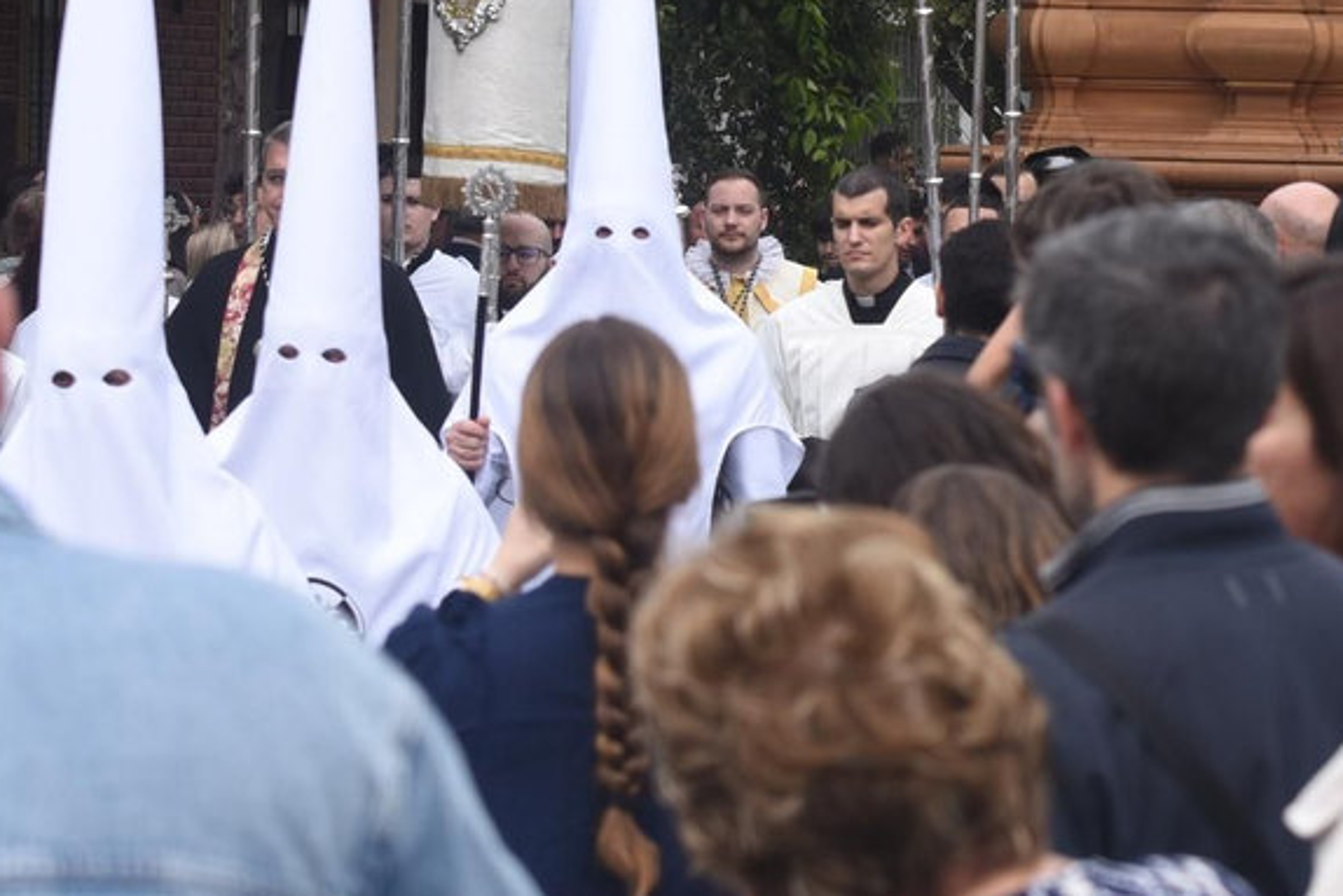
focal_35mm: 195
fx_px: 7276
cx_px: 1392
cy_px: 82
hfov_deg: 10.4
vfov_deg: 7.0
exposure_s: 1/200
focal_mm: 70
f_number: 5
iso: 100
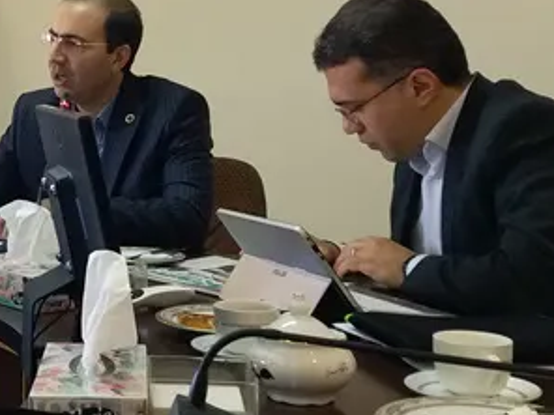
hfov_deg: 24.9
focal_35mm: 73
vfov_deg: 19.9
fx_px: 1168
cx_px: -47
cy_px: 75
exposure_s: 1/33
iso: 125
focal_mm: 3.7
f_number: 1.9
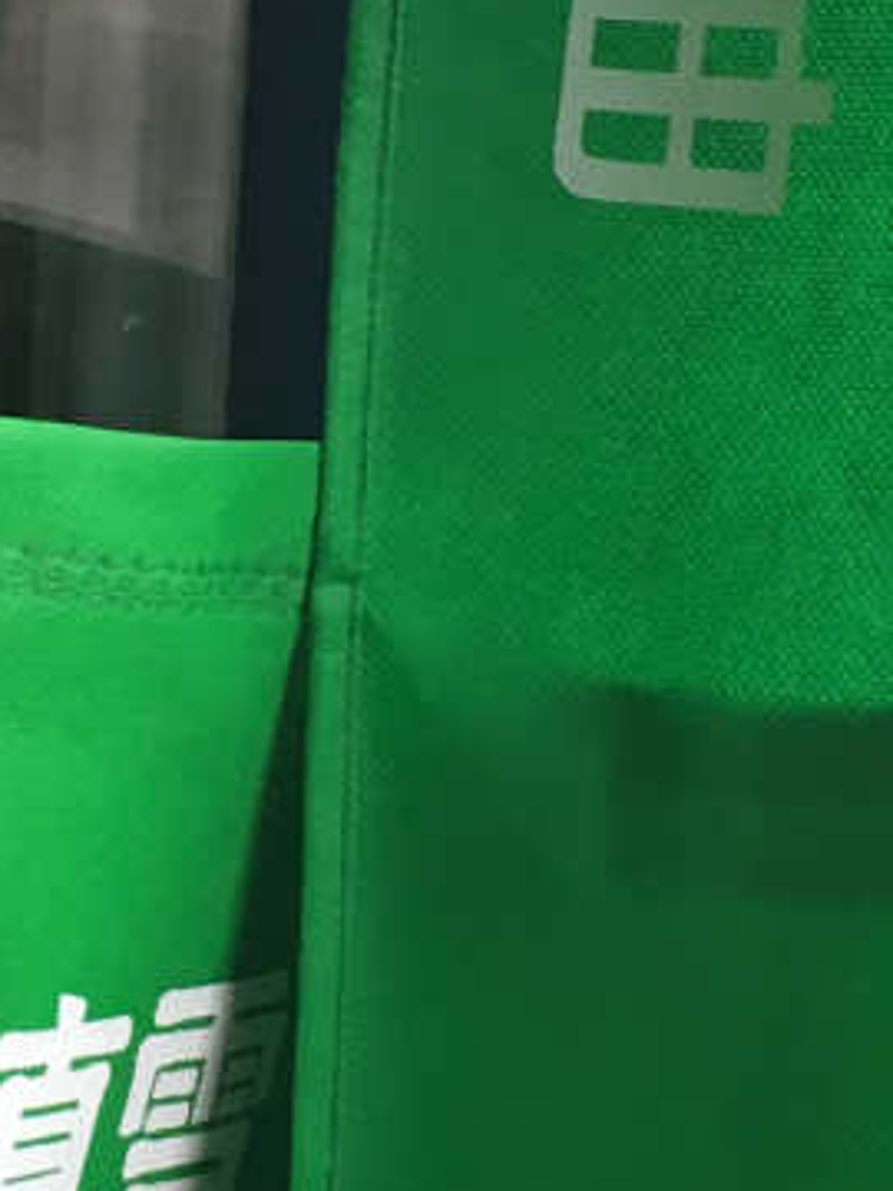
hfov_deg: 11.4
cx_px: 50
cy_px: 516
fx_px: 4437
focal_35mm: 129
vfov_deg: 15.3
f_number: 2.2
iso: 64
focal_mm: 4.15
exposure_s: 1/33
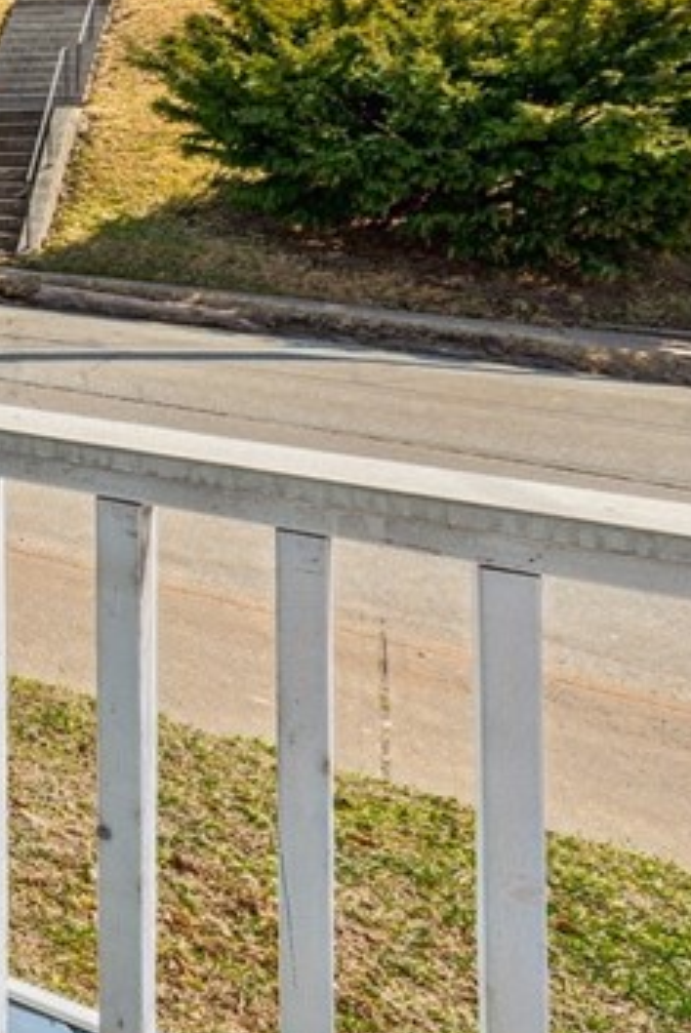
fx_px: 1236
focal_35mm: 43
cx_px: -877
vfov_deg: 42.1
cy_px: 123
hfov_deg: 16.4
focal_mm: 14
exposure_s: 1/13
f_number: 11
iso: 50
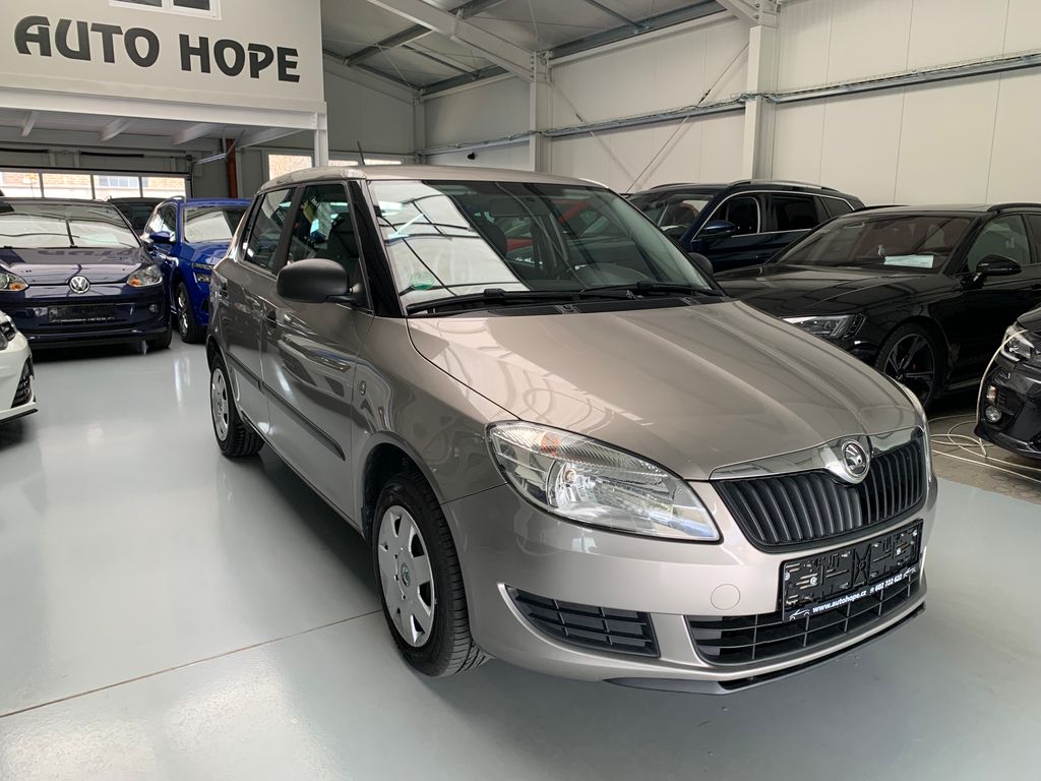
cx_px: 520
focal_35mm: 26
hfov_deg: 67.3
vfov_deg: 53.1
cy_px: 390
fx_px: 782
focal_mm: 4.25
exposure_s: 1/107
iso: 100
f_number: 1.8
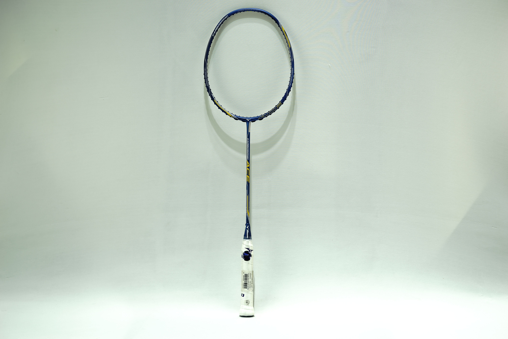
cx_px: 254
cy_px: 170
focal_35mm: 90
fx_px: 1270
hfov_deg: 22.6
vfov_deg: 15.2
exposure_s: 1/10
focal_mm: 90
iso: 100
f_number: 8
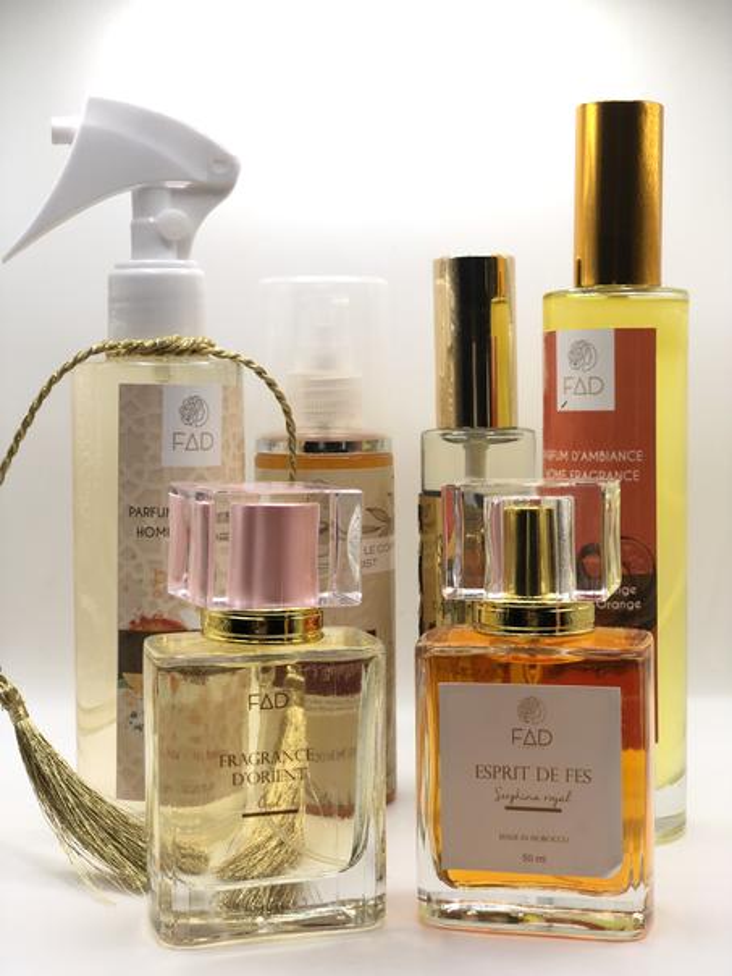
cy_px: 488
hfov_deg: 28.0
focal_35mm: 52
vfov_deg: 36.8
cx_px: 366
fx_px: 1466
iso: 16
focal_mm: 6
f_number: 2.4
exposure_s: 1/60
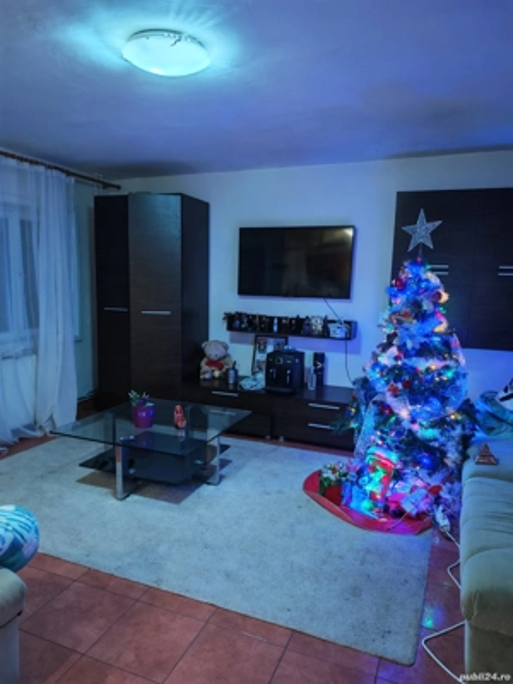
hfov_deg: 56.8
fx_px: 474
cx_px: 256
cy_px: 342
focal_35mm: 24
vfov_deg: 71.6
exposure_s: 1/25
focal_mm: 6.83
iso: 250
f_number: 2
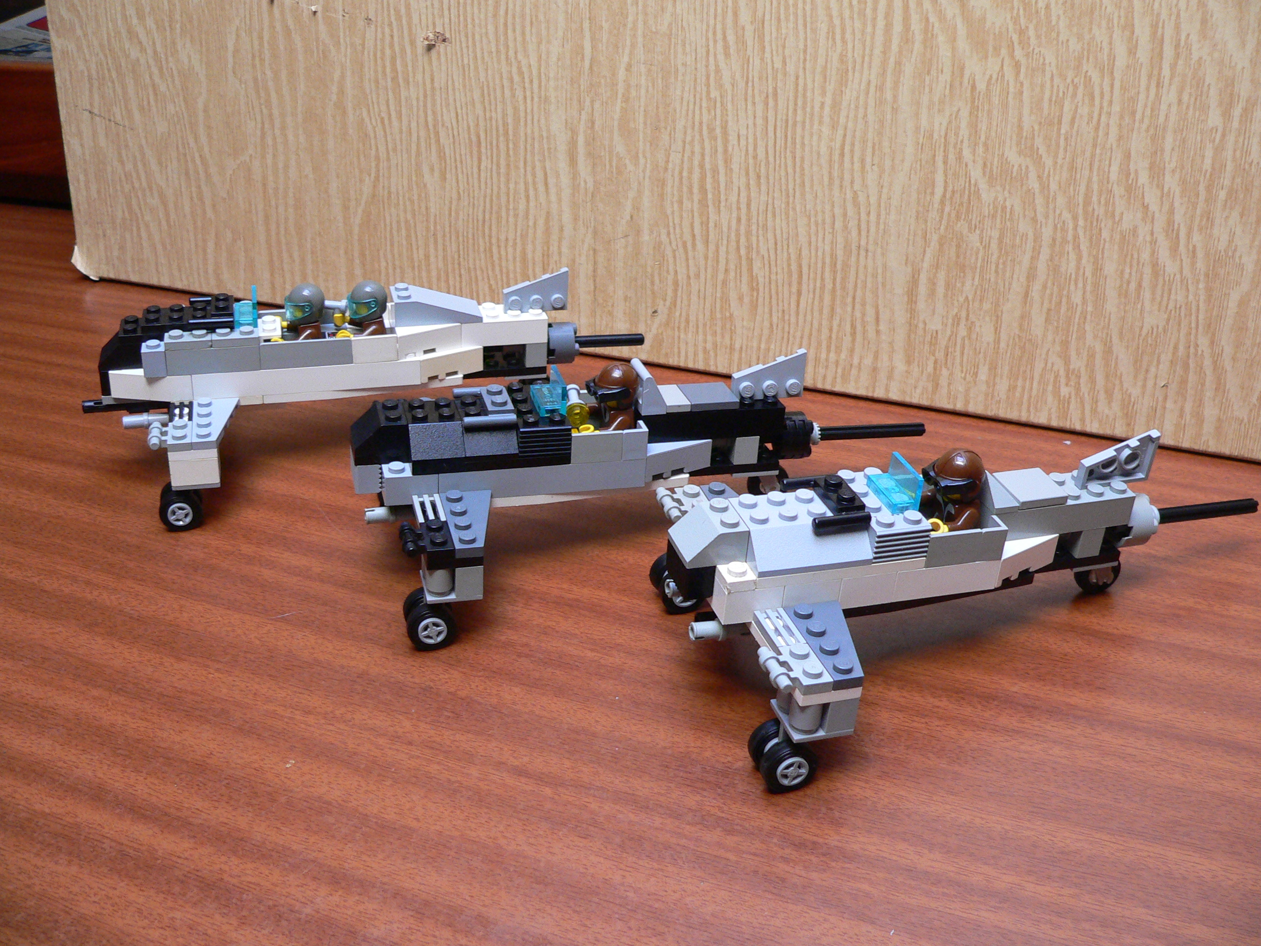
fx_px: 1311
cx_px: 630
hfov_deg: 51.4
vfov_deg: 39.7
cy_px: 473
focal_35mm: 36
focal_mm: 6
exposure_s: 1/50
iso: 200
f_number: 2.8
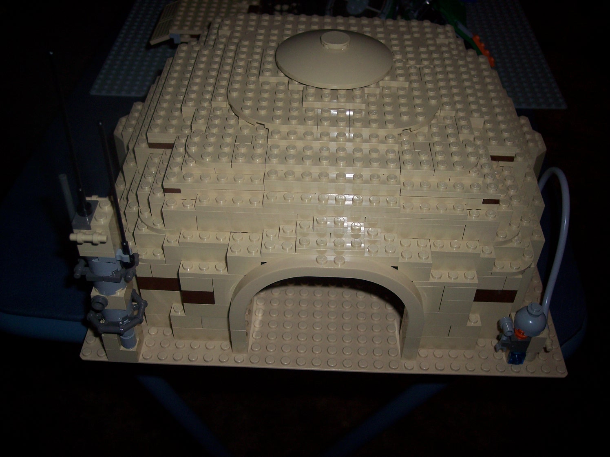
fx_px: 687
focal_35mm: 39
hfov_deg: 47.9
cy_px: 228
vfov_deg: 36.8
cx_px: 305
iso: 100
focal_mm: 8
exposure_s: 1/60
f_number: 2.8
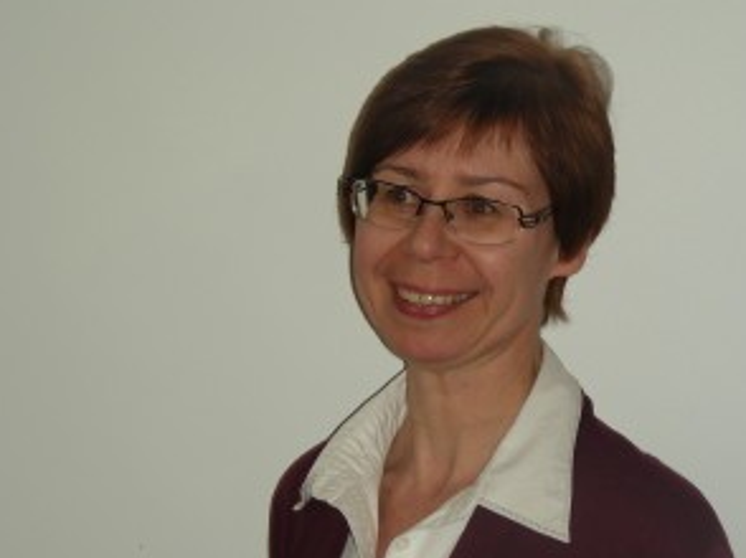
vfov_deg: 10.5
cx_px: 435
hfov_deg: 14.0
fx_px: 3036
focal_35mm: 141
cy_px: 278
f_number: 3.5
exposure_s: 1/120
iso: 50
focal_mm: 18.9
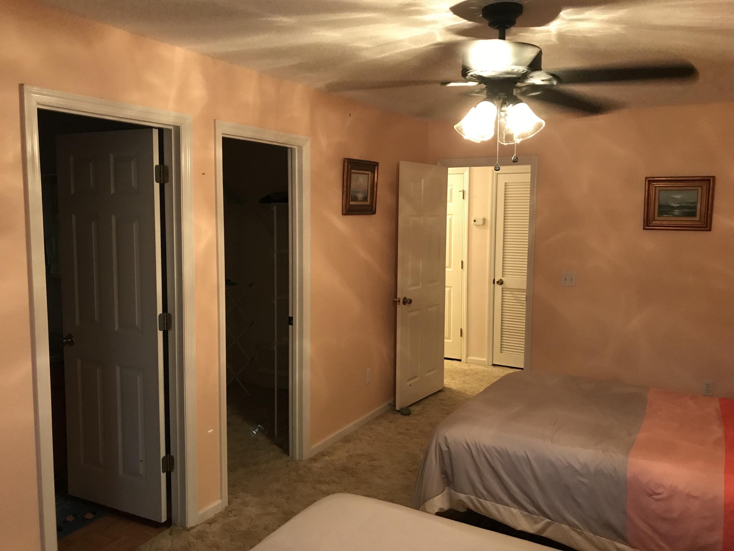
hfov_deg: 63.4
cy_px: 276
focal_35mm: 28
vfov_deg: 49.7
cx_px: 367
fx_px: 594
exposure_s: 1/15
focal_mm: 3.99
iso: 100
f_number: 1.8
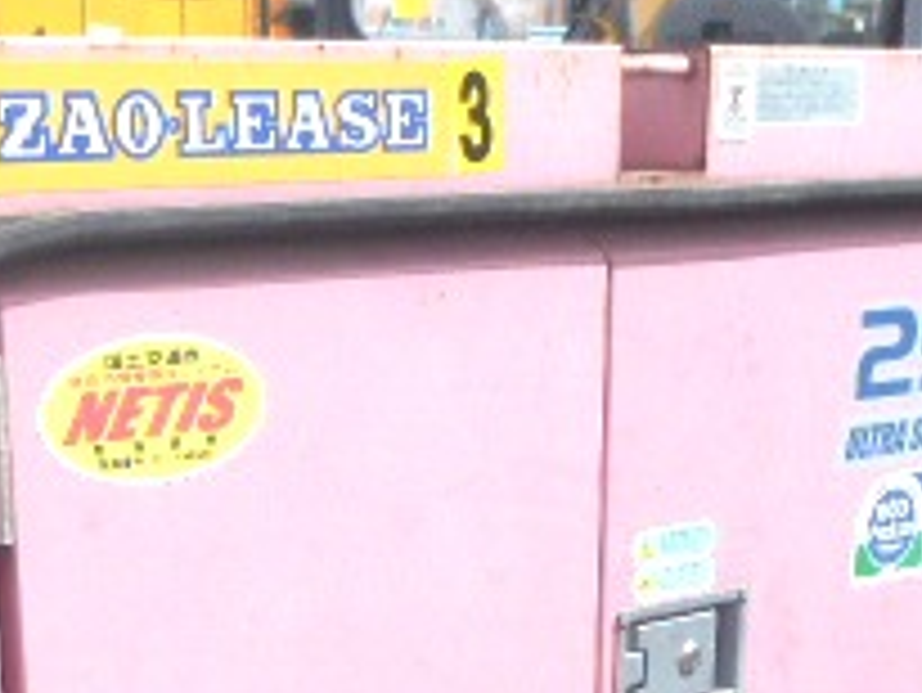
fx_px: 2079
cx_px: 324
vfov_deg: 17.6
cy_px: 918
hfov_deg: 24.9
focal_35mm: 78
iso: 100
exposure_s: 1/400
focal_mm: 4.5
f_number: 3.9
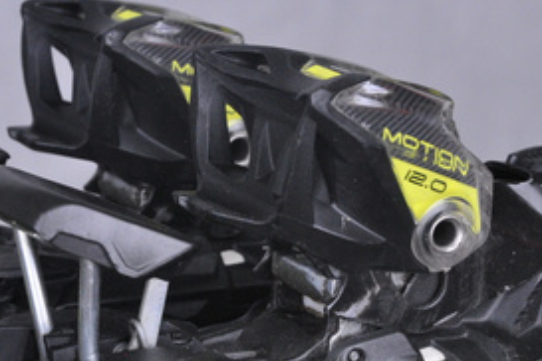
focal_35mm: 163
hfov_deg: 12.6
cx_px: 234
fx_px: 2454
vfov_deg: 8.4
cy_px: 281
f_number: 9.5
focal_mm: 66
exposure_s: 1/125
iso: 3200
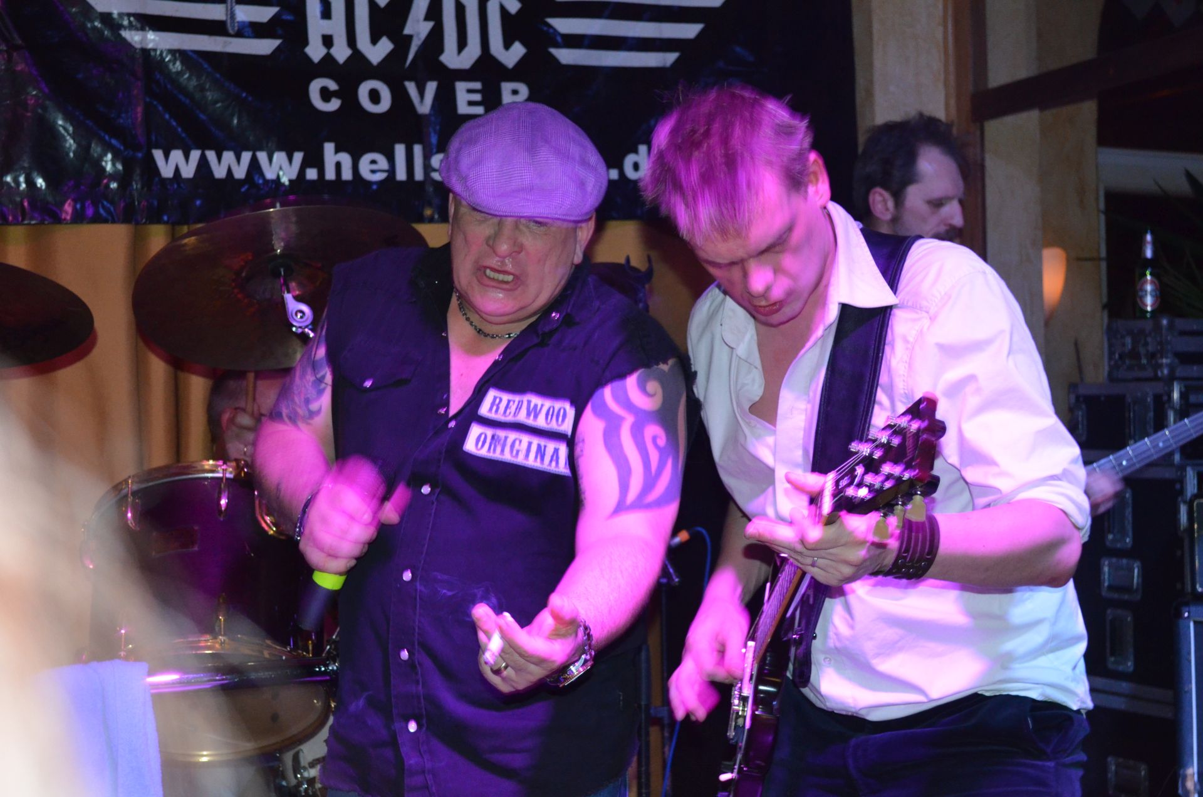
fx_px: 1901
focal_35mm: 57
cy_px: 398
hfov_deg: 35.1
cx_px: 602
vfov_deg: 23.7
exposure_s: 1/60
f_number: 5
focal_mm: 38
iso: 2200
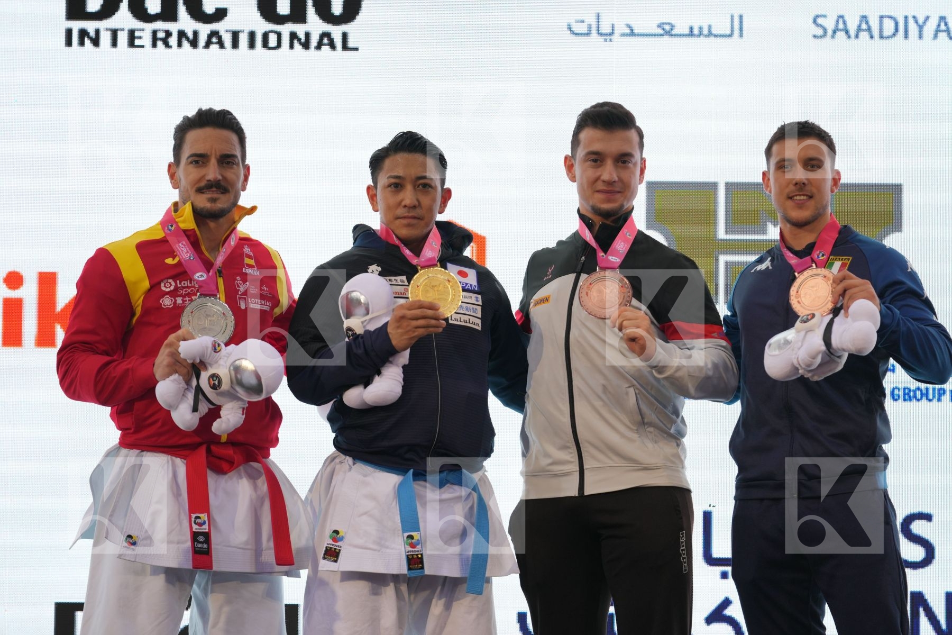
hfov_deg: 10.9
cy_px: 318
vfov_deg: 7.3
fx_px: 4998
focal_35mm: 189
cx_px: 476
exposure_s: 1/250
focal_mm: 189
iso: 400
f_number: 2.8
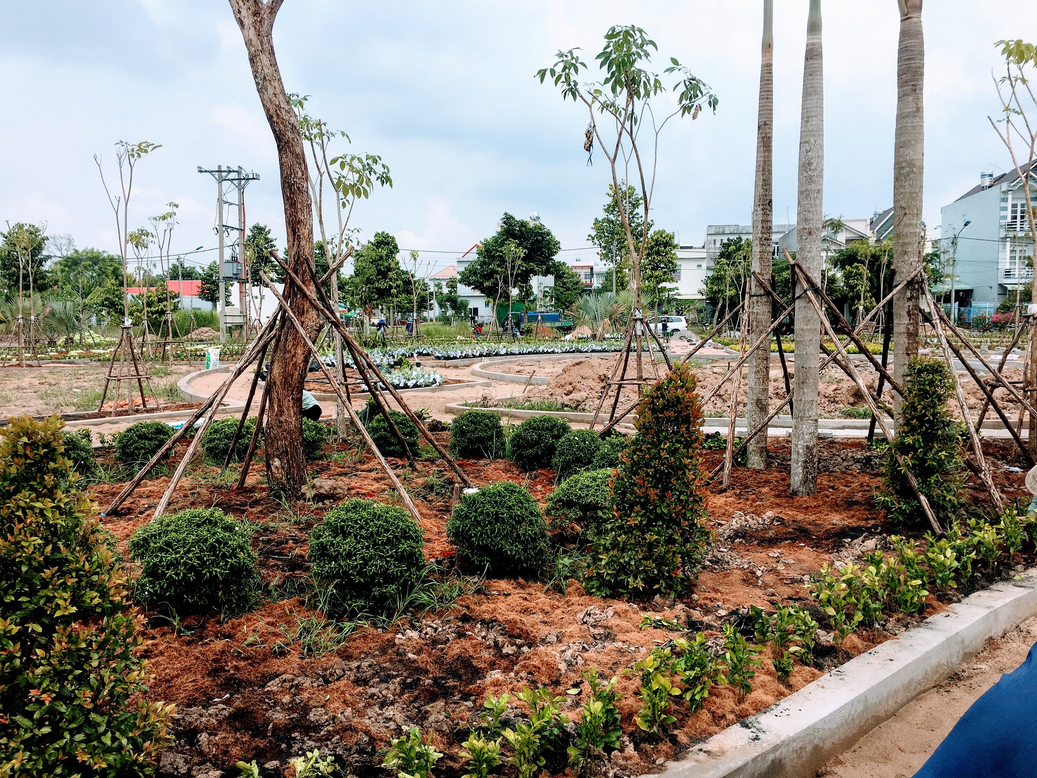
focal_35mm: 29
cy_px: 389
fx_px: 869
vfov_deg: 48.2
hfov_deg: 61.7
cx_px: 518
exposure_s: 1/1748
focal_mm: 4.15
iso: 25
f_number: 2.2
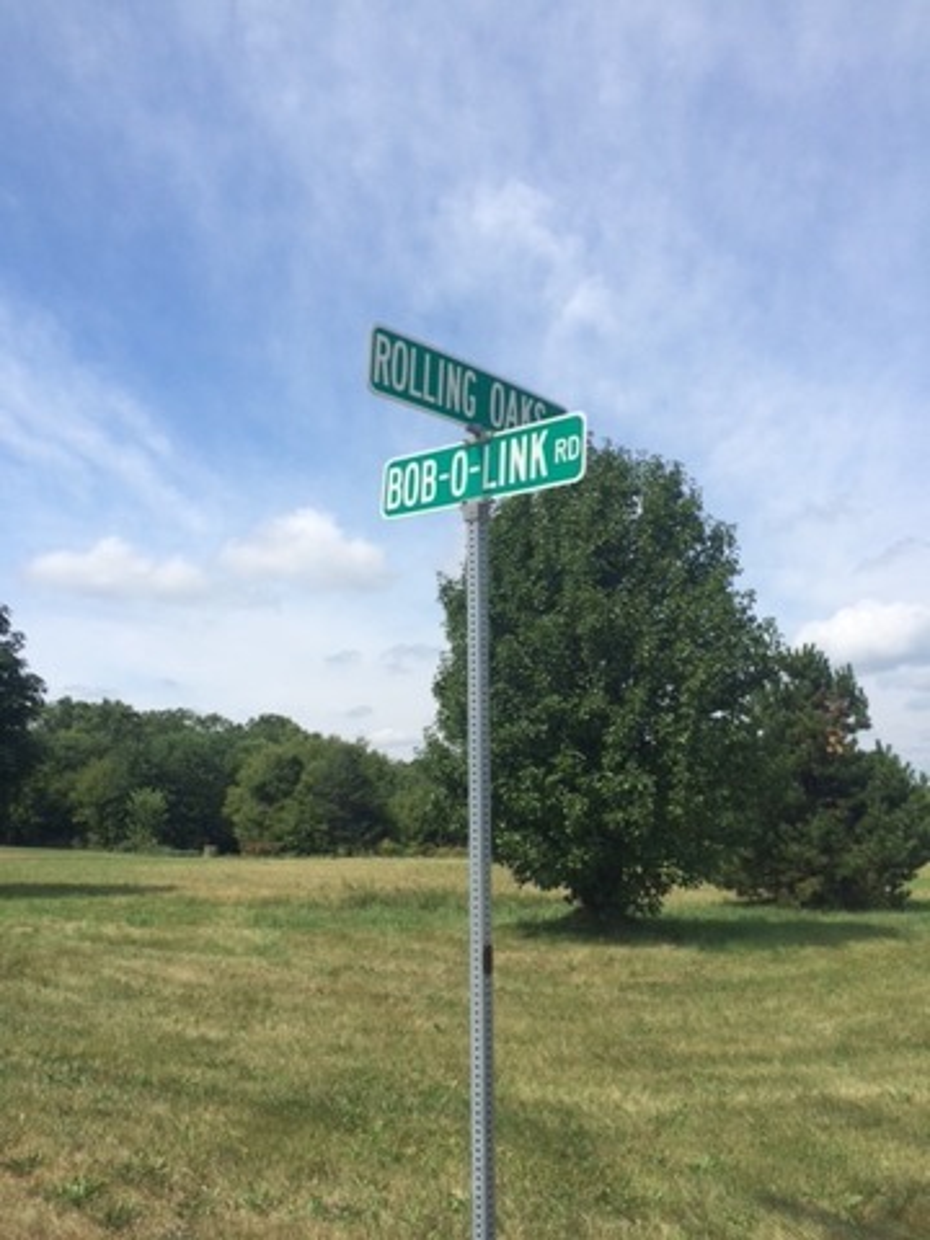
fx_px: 1039
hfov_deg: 48.2
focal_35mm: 29
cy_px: 620
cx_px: 465
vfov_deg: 61.7
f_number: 2.2
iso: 32
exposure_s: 1/2053
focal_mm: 4.15
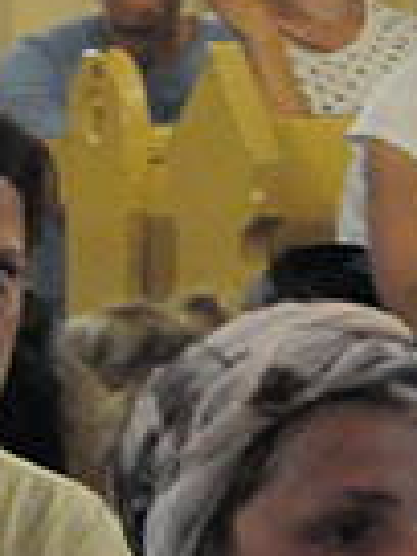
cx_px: -928
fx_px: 6923
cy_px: 476
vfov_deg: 4.6
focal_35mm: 431
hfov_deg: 3.4
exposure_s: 1/50
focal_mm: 48
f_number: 4.8
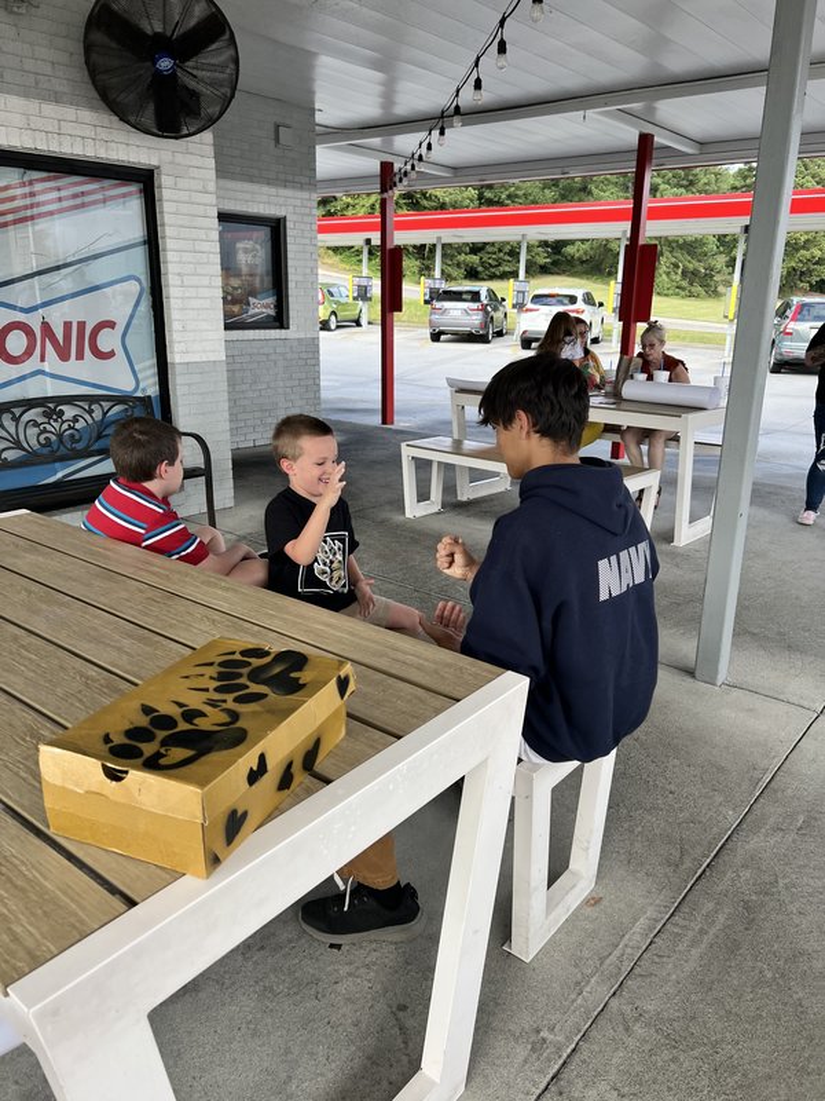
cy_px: 550
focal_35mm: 26
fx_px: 826
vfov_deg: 67.3
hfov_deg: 53.1
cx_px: 412
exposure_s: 1/374
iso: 50
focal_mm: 5.7
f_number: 1.5
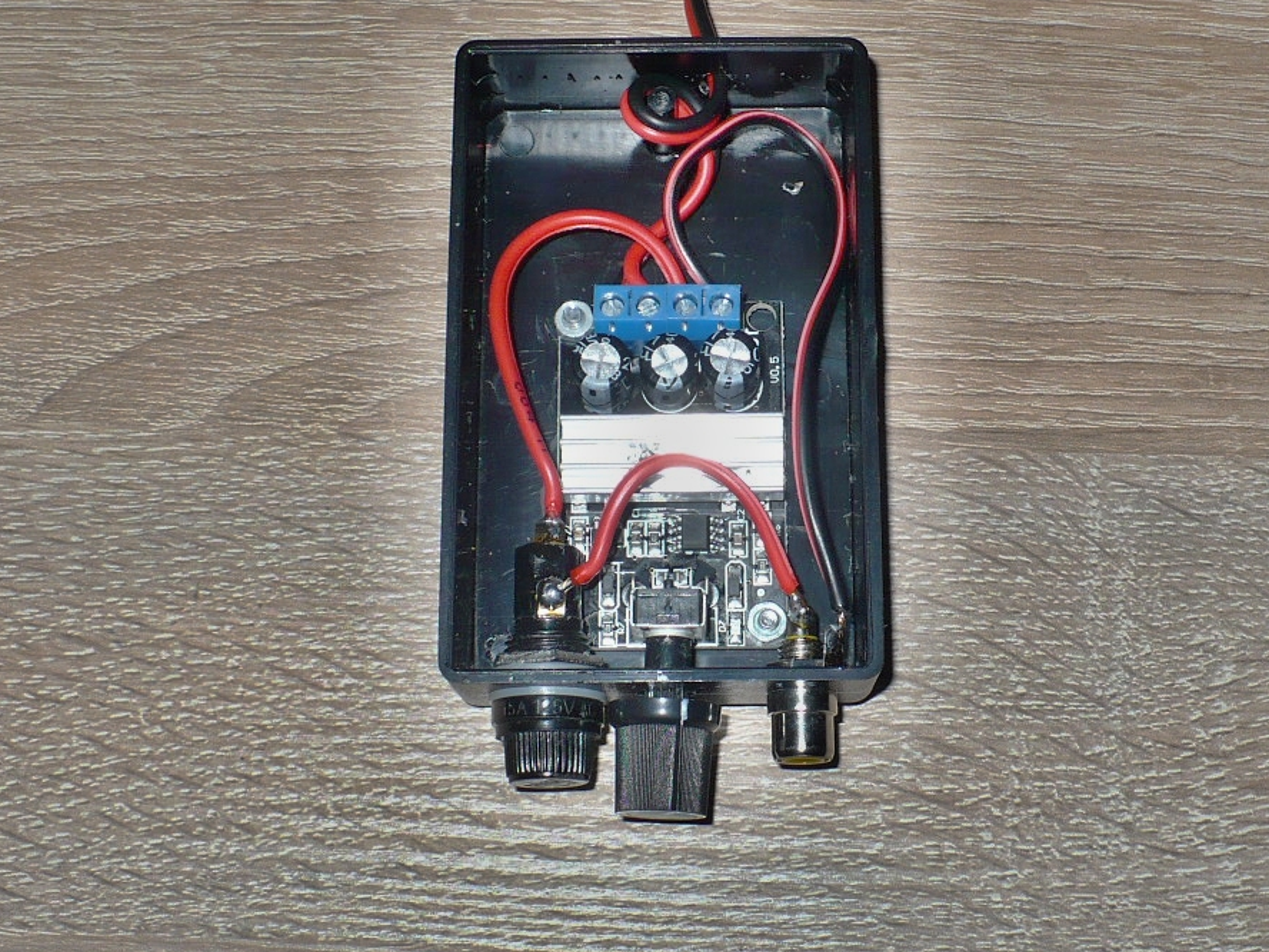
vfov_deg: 23.7
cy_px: 480
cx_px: 769
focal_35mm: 62
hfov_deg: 31.1
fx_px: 2273
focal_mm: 6.1
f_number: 2.8
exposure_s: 1/30
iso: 100
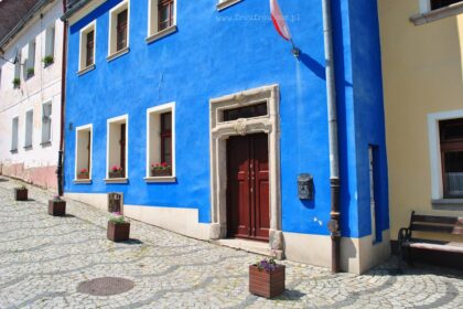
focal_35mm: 27
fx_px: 347
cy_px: 154
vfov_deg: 47.9
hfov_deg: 67.4
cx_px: 232
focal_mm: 18
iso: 140
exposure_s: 1/250
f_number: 10
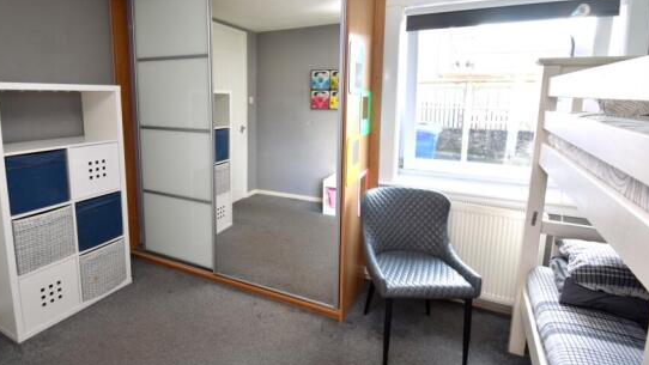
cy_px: 143
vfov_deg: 57.8
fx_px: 327
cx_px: 280
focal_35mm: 19
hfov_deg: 89.0
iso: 100
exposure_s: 1/10
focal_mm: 10
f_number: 4.5
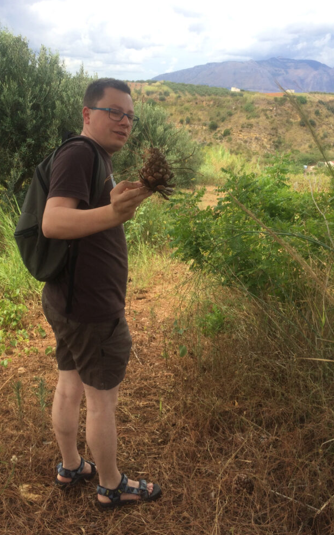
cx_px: 158
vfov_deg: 59.6
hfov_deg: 39.4
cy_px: 260
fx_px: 466
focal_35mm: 32
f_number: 2.2
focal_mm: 4.15
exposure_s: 1/873
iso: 32
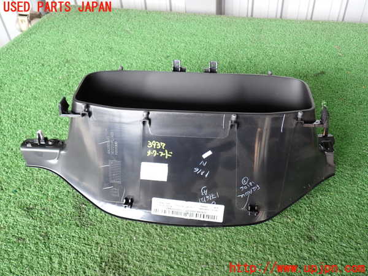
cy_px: 138
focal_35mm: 32
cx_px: 184
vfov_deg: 44.2
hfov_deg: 56.8
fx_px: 340
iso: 125
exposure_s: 1/60
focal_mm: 5.79
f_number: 2.4
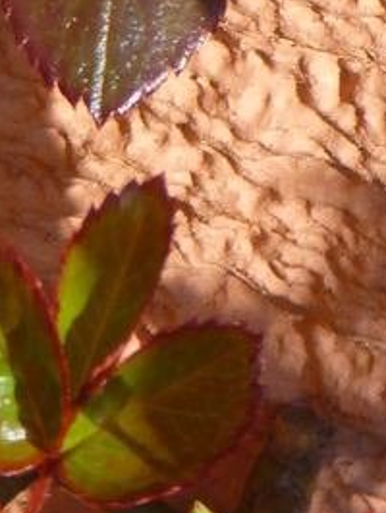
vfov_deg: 8.6
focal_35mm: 223
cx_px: 44
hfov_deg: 6.7
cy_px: -355
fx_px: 3310
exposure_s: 1/200
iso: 80
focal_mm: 10.4
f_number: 5
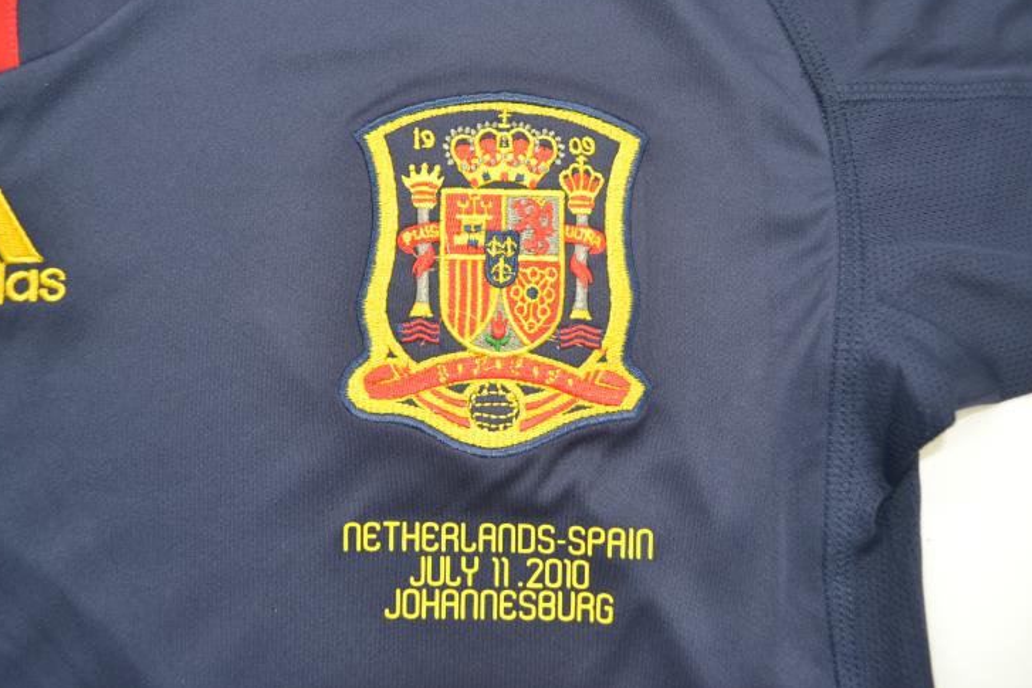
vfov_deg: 40.0
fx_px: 946
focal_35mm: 33
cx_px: 504
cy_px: 314
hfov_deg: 57.2
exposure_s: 1/60
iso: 200
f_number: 3.8
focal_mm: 20
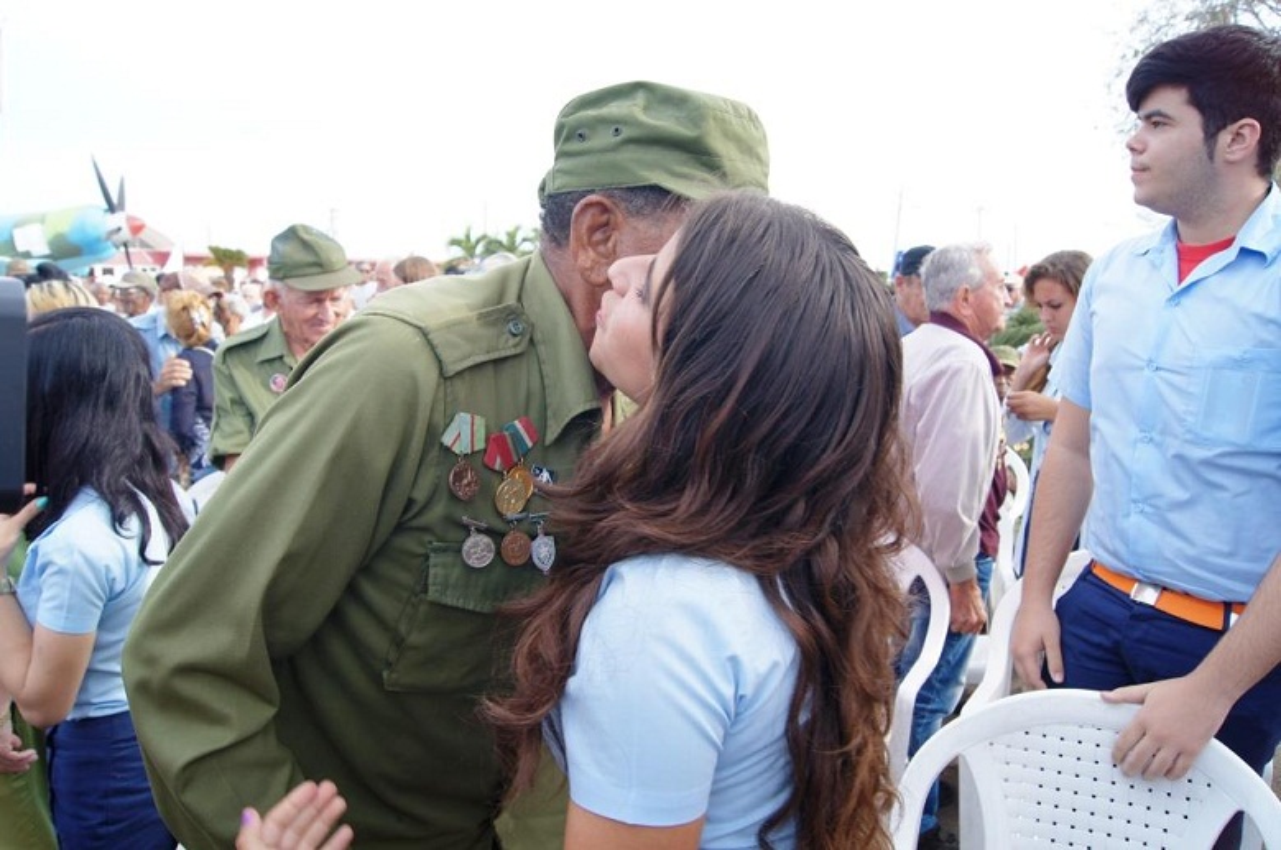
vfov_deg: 47.8
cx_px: 640
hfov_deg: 67.5
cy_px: 425
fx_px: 959
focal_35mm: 27
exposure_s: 1/80
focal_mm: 18
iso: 100
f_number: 5.6
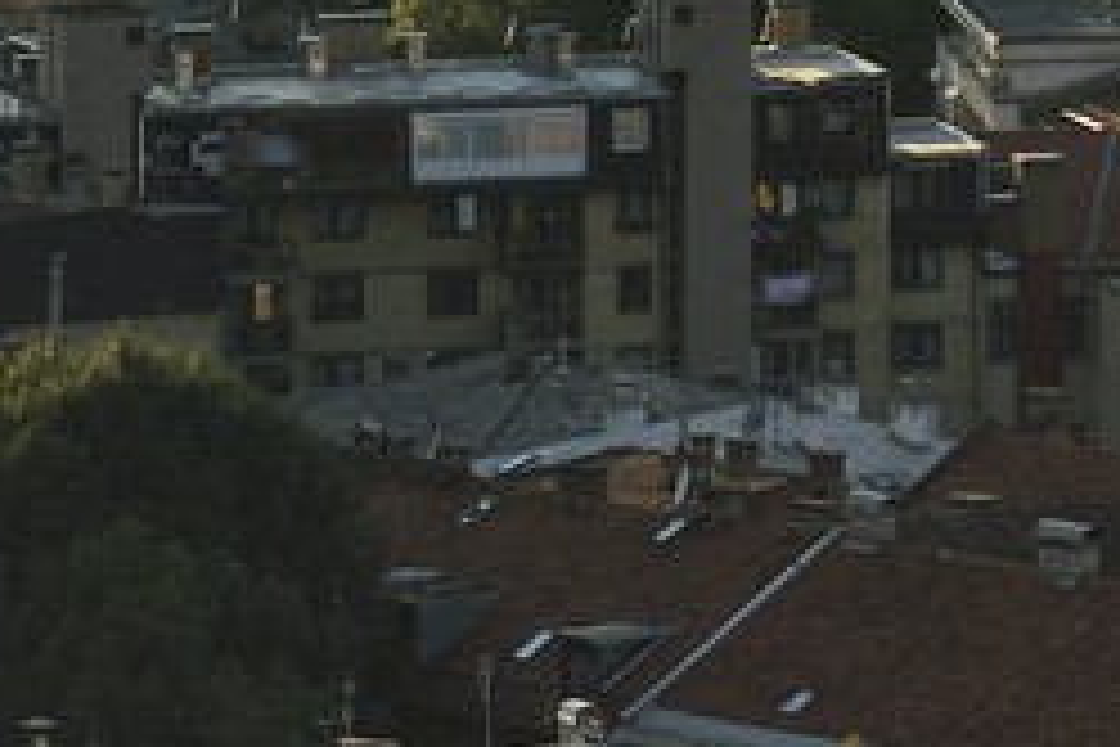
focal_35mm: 450
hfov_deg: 4.4
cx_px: 3090
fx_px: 13999
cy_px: -1035
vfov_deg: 3.0
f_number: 10
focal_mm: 70
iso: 200
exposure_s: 1/250
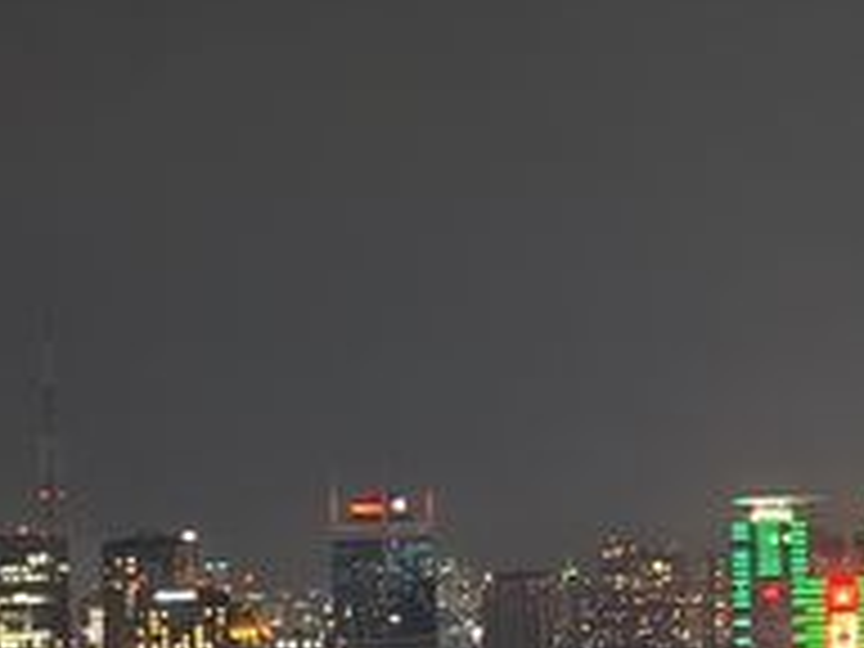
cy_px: 353
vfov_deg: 8.2
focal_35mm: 180
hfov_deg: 9.6
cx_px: 2138
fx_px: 4493
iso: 1600
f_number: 1.57
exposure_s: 1/14.3
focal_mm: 6.54
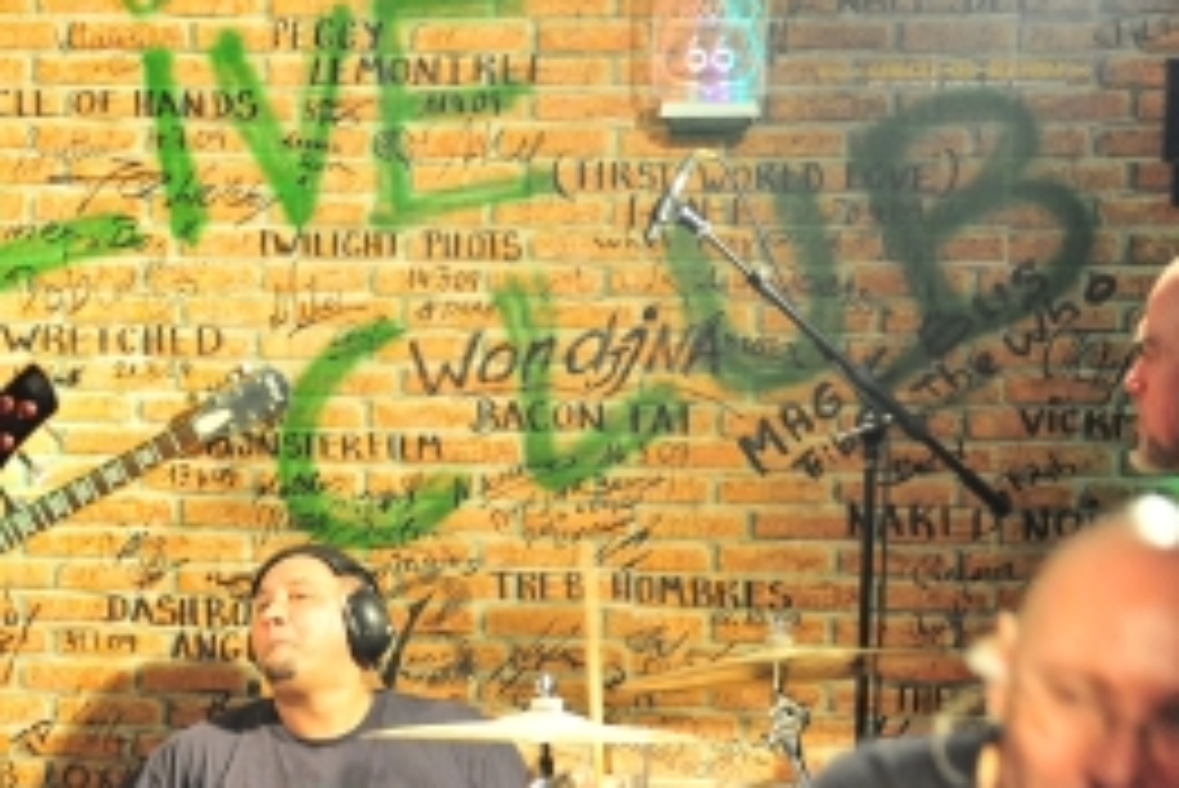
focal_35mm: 105
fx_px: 3441
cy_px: 619
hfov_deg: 19.2
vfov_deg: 13.0
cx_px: 180
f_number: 2.8
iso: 6400
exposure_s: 1/100
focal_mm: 55
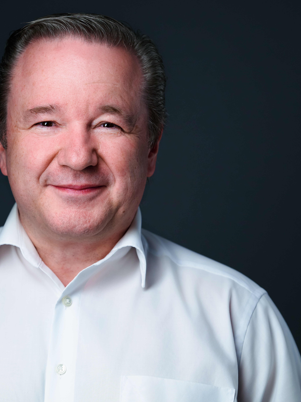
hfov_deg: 12.0
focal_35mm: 123
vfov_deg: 16.0
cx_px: 59
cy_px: 201
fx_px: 1426
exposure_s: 1/160
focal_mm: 85
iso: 250
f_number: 4
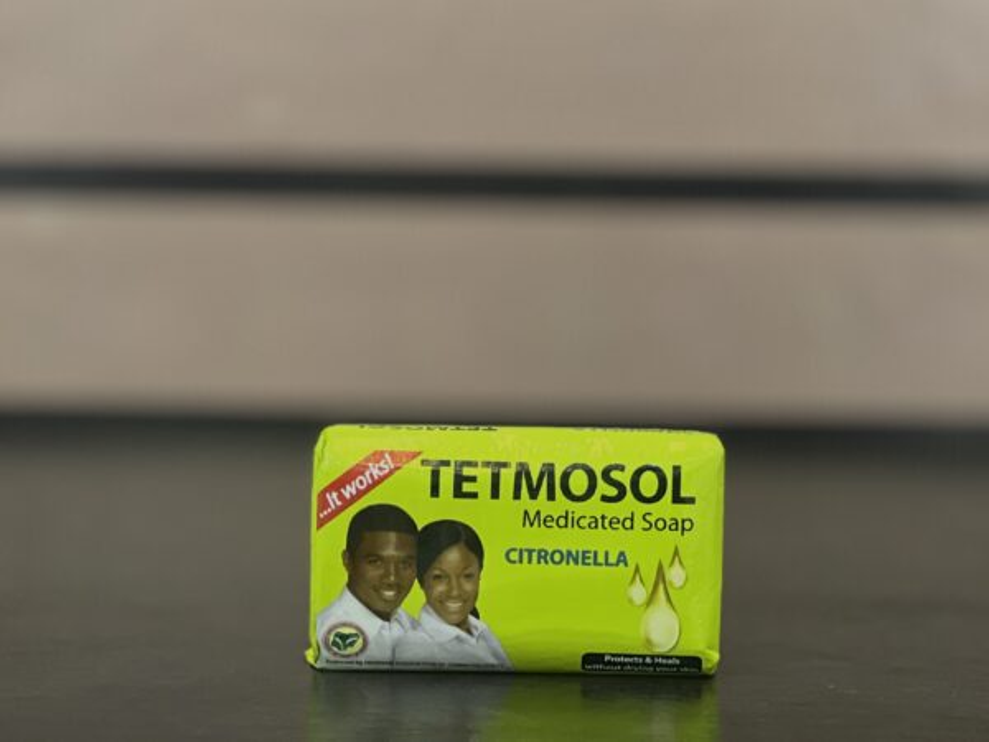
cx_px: 494
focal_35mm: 77
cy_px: 371
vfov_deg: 19.1
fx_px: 2200
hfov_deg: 25.3
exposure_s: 1/25
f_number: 2.8
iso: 400
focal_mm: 9
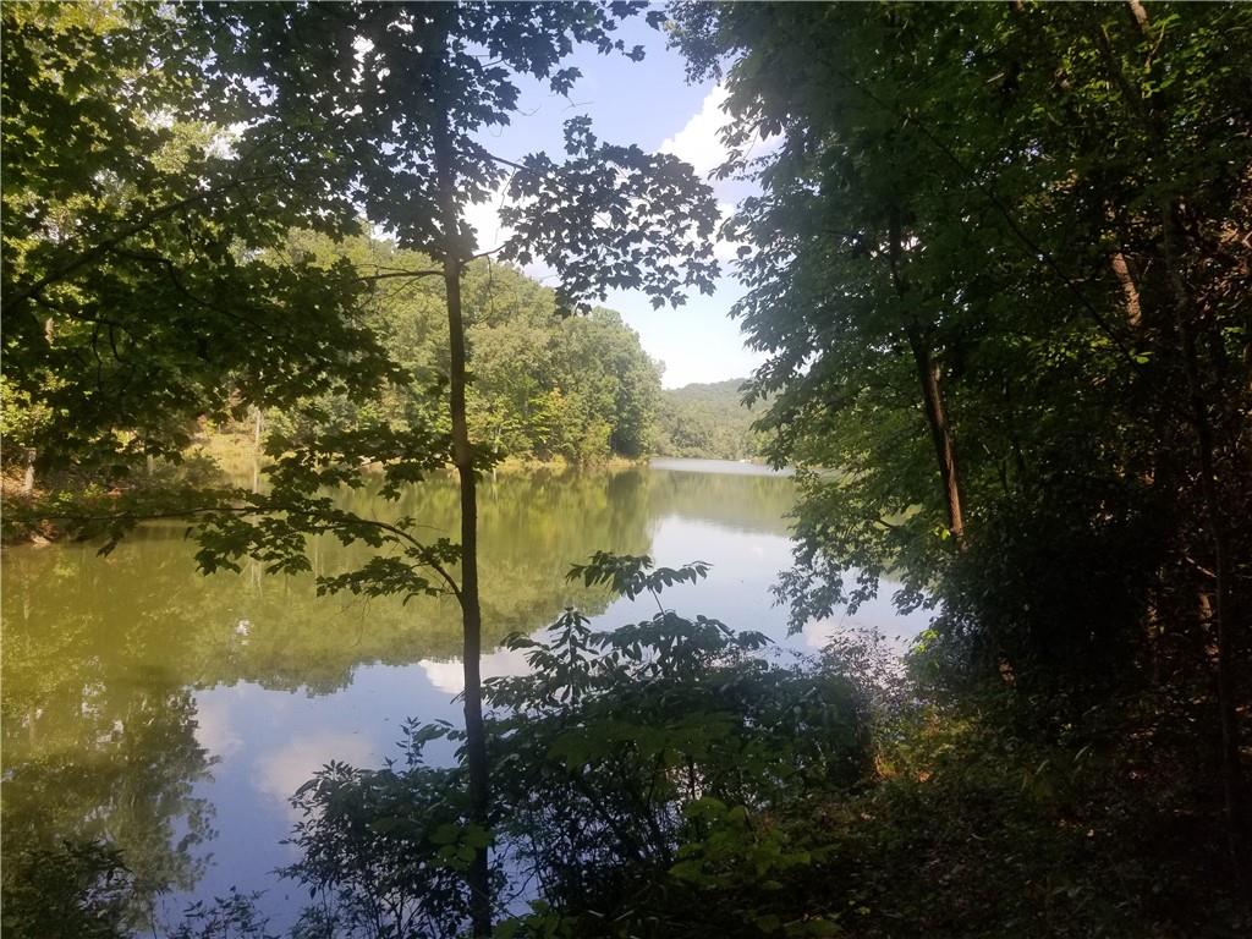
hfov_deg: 67.3
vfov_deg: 53.1
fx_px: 940
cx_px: 626
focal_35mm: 26
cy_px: 470
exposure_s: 1/1068
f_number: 1.7
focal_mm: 4.3
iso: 50
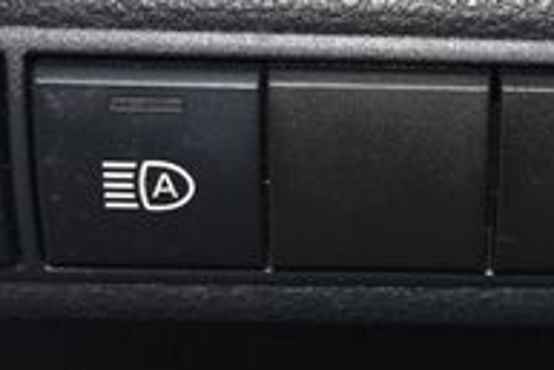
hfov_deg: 15.4
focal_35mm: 129
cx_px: 637
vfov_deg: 10.6
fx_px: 1987
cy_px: 221
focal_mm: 26
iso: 100
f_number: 8
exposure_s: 1/60
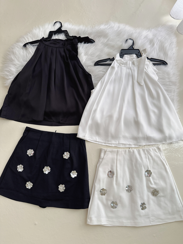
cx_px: 92
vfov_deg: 71.6
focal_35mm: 24
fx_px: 169
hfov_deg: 56.8
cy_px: 122
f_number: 1.78
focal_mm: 6.86
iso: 200
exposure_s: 1/121
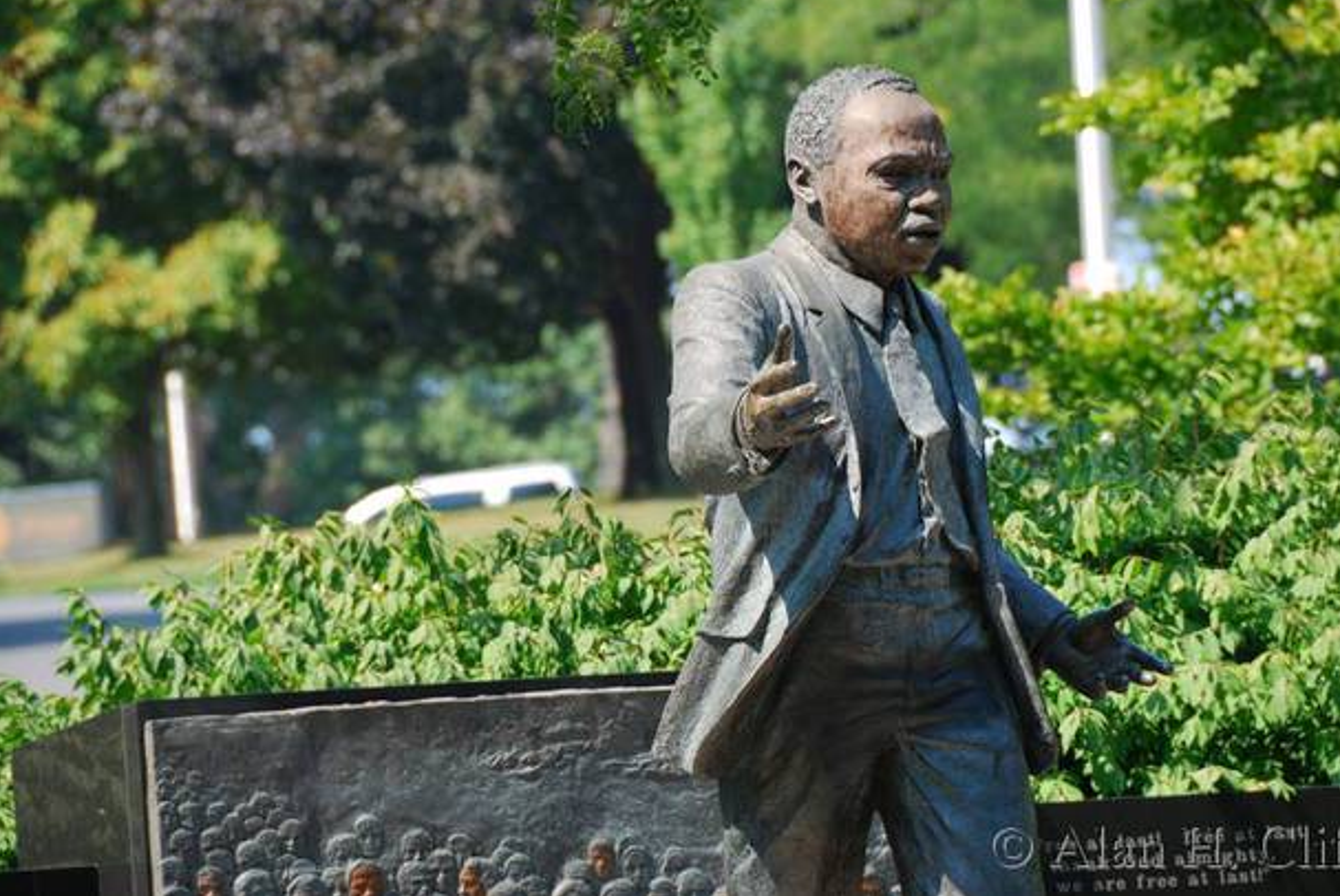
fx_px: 12891
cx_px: 735
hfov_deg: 6.0
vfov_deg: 4.0
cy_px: 384
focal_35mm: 346
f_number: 5.6
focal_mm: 200
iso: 100
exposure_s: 1/125
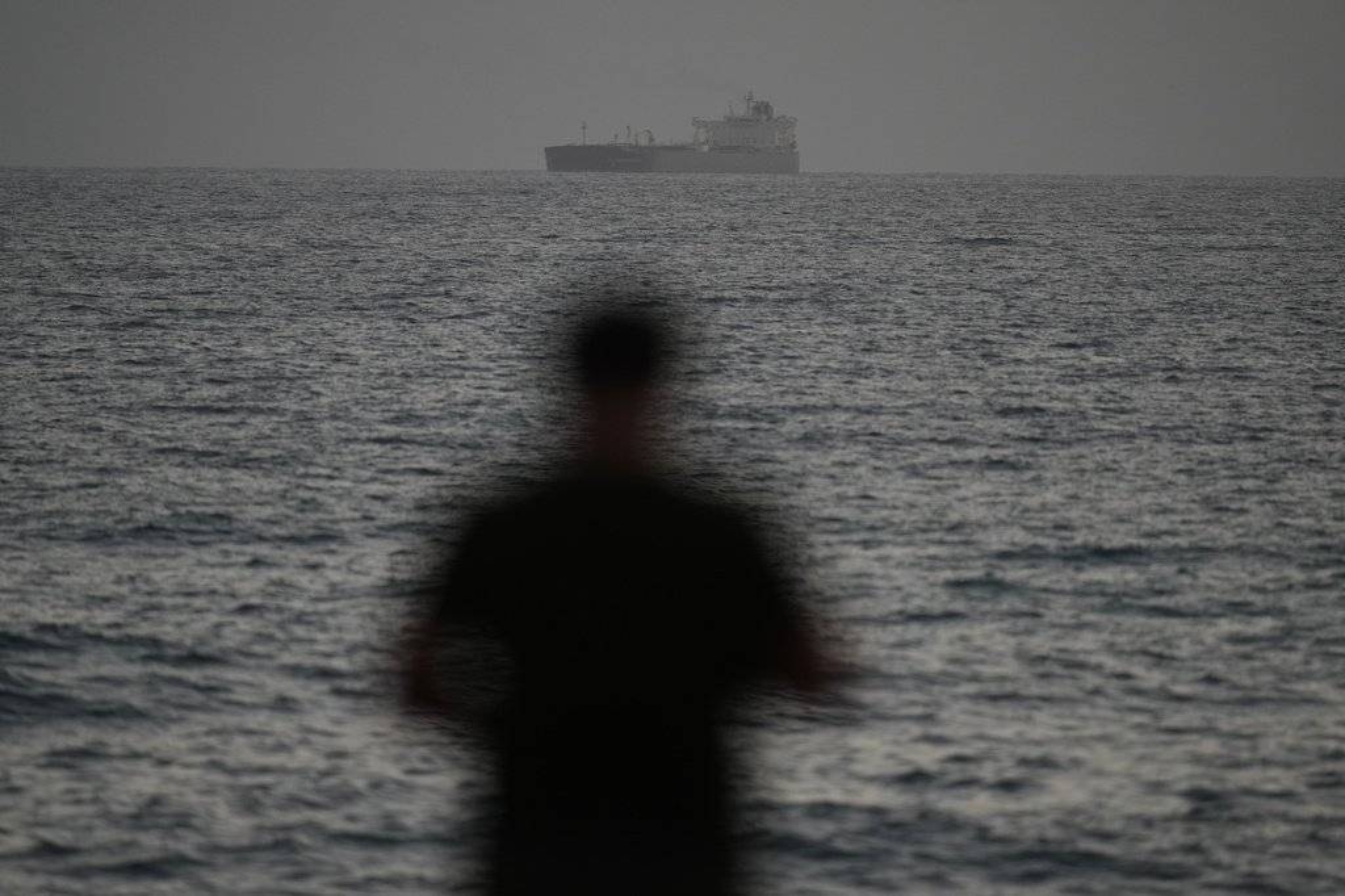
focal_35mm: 400
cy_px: 448
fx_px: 14939
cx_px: 672
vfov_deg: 3.4
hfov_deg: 5.2
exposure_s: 1/800
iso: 1000
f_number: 2.8
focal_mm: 400
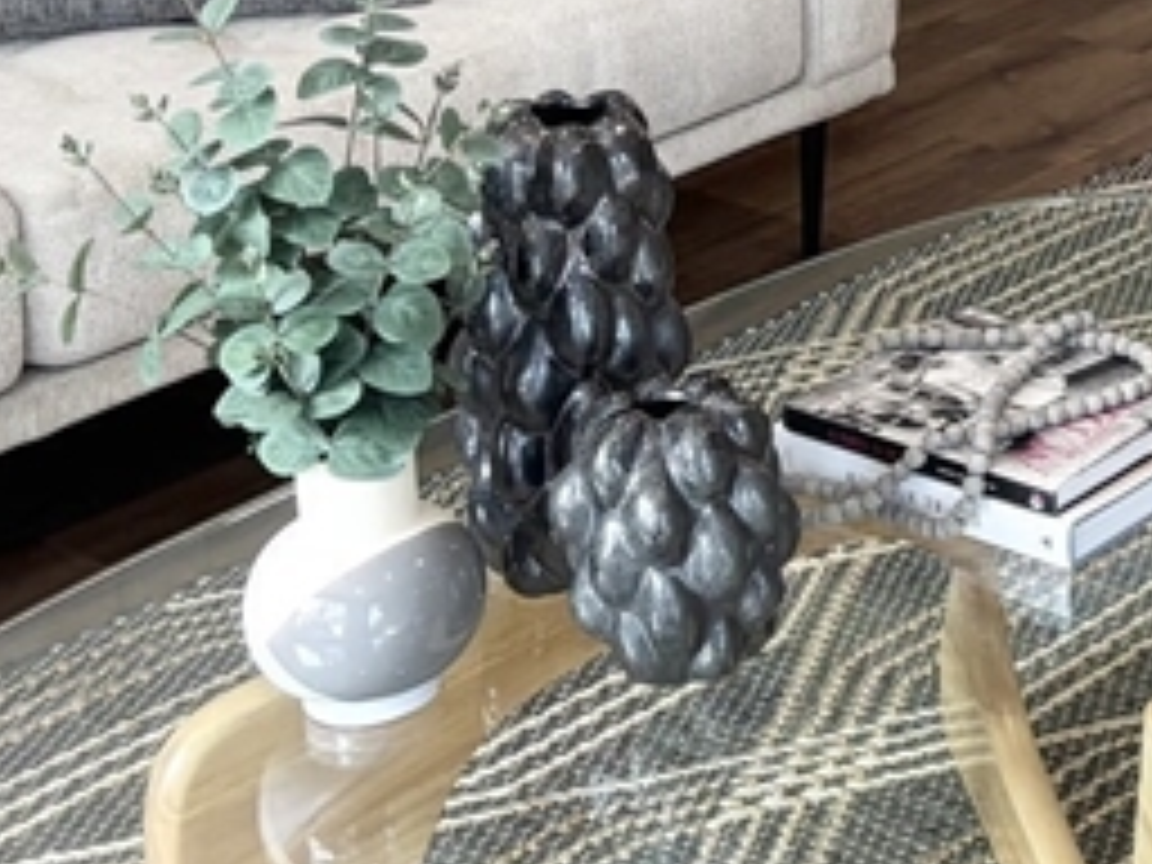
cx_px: 1773
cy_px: -360
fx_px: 3461
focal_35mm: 104
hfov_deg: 17.0
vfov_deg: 13.5
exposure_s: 1/120
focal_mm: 5.96
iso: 125
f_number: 1.6
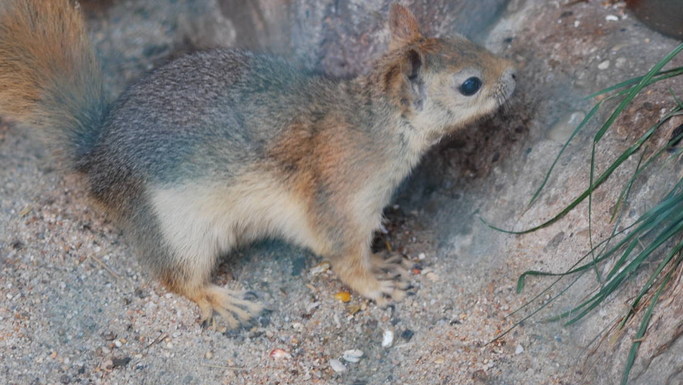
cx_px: 207
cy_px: 165
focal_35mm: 217
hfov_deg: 9.9
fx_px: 3926
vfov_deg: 5.6
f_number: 4.2
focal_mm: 95
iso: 280
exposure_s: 1/125
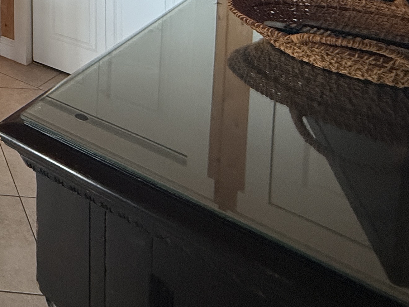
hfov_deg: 30.0
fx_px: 508
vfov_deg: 25.1
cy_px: -160
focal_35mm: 43
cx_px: -175
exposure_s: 1/120
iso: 200
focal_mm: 2.22
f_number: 2.2
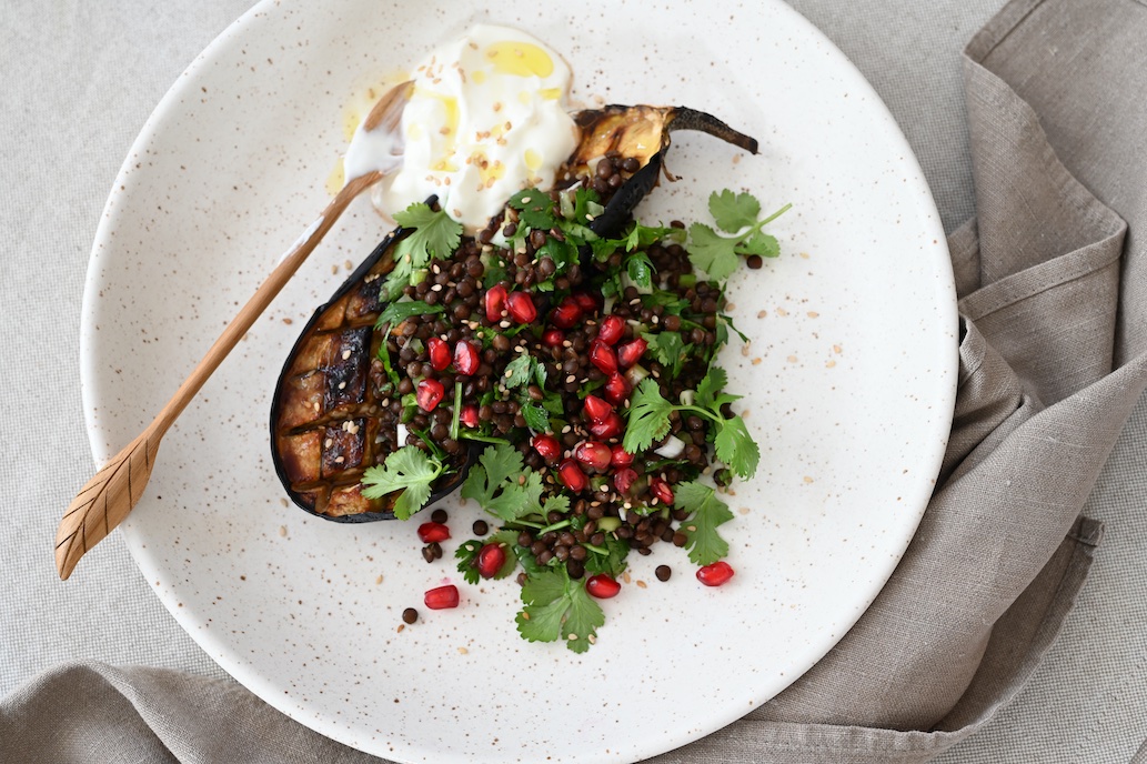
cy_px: 382
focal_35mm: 50
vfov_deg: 27.0
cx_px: 574
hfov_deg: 39.6
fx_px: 1592
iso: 125
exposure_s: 1/2
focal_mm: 50
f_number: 7.1
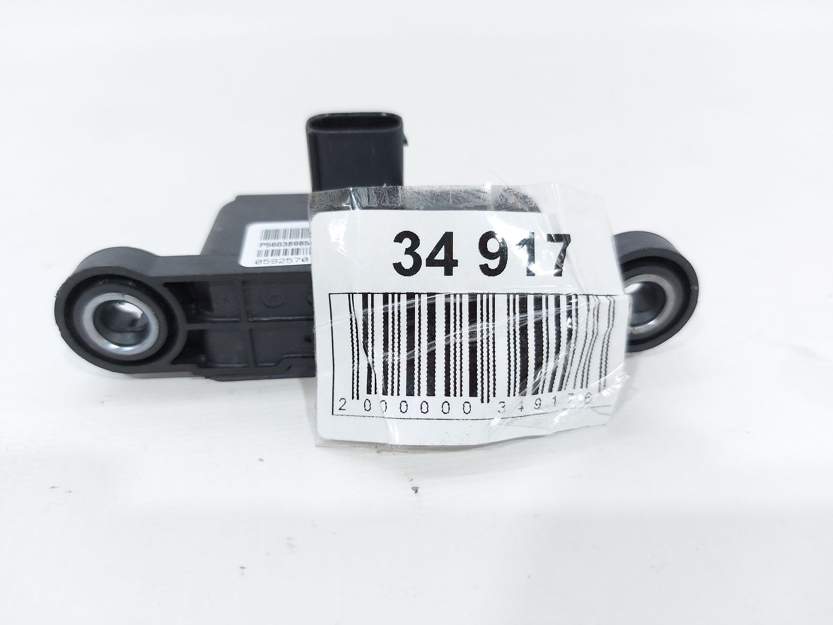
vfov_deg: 56.8
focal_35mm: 24
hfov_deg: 71.6
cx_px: 416
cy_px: 312
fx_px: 577
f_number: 1.8
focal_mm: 5.23
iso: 64
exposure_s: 1/50
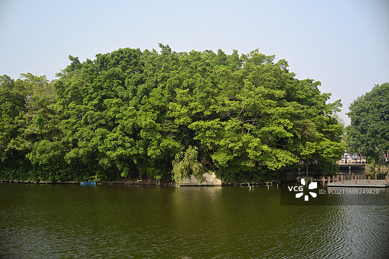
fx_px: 486
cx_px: 194
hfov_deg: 43.6
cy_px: 130
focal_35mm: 45
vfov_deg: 29.9
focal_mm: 45
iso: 400
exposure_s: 1/500
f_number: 1.7
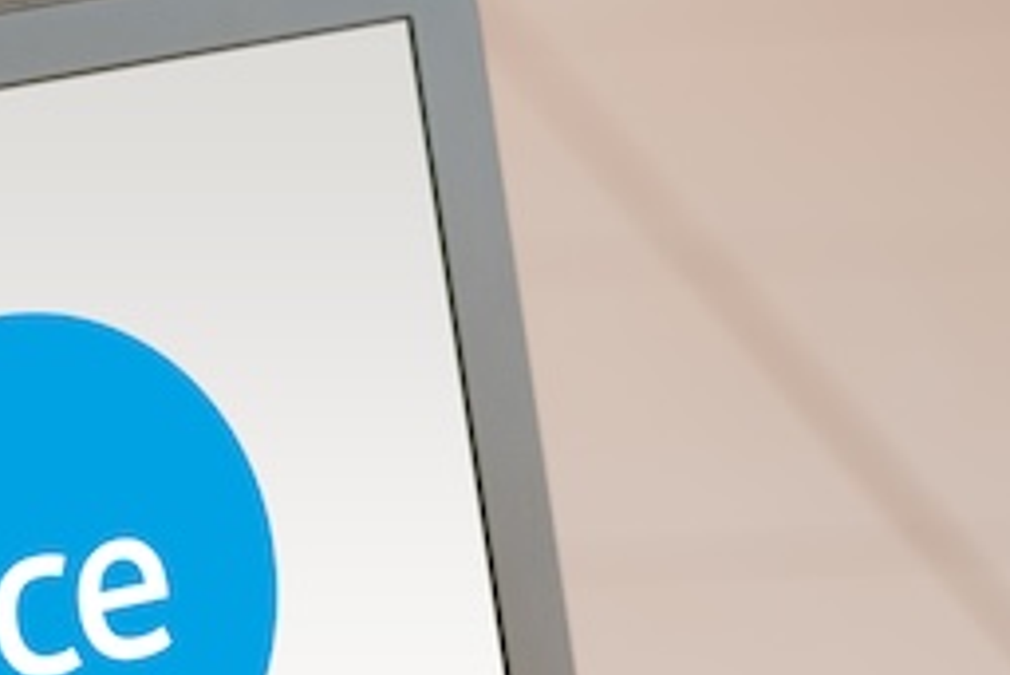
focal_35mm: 234
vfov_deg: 5.8
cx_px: -288
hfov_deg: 8.7
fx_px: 6568
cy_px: 851
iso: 100
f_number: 2.8
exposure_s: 1/50
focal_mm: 50
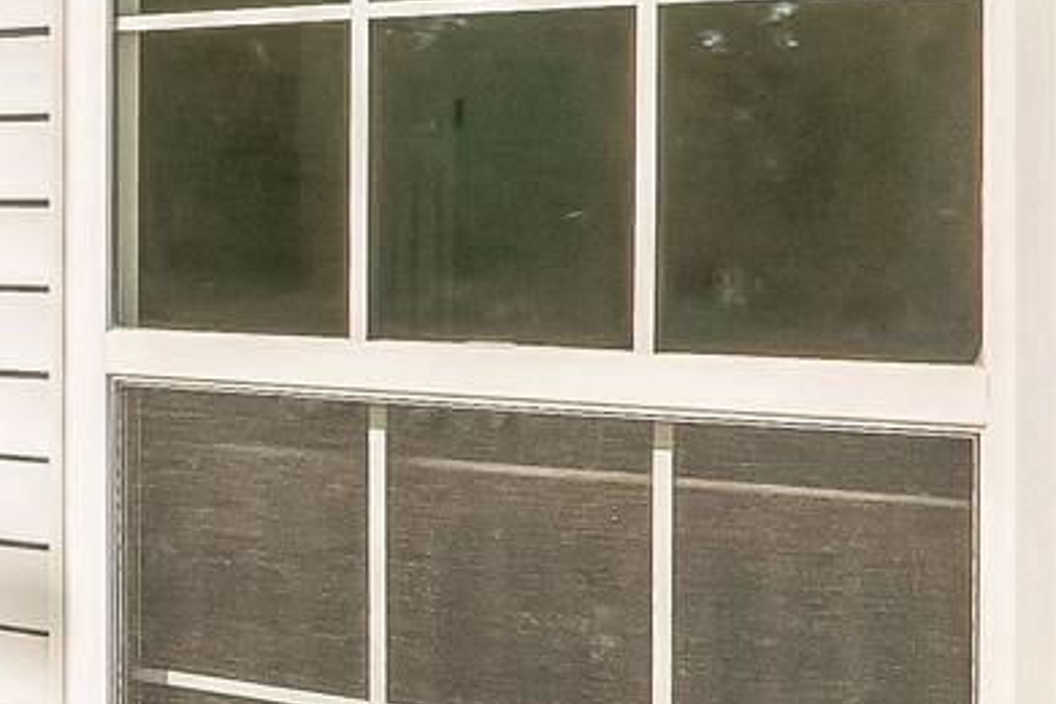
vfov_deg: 16.2
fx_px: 2464
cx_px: -1042
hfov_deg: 17.5
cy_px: 232
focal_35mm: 84
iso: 2000
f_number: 14
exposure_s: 1/1600
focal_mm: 16
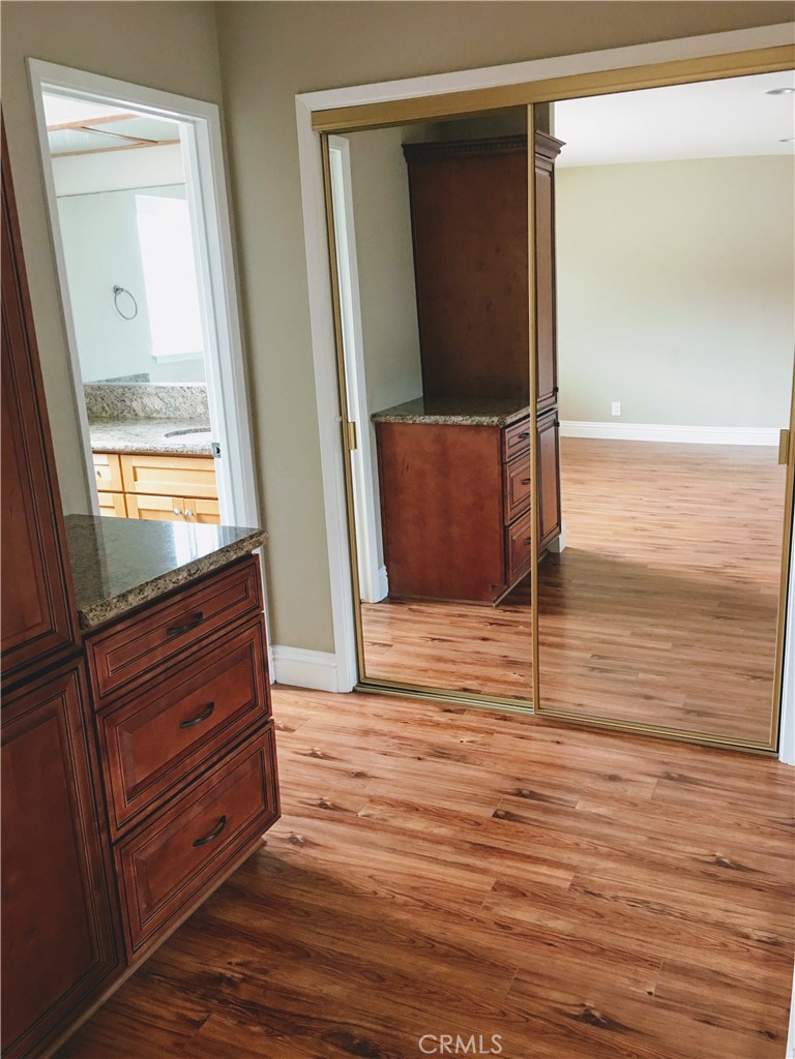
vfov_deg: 61.7
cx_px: 398
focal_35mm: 29
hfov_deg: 48.2
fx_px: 888
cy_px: 530
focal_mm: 4.15
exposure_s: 1/15
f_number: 2.2
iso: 64
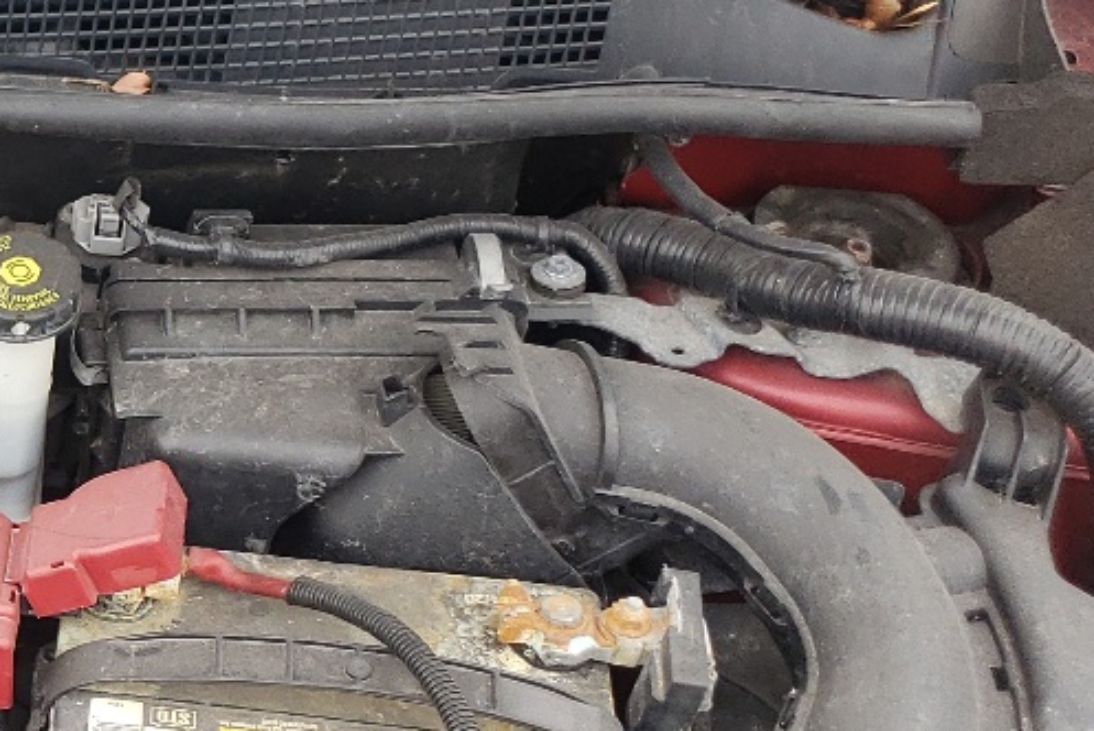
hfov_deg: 20.6
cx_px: -462
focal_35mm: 87
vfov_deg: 15.6
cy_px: 568
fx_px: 2645
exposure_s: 1/357
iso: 50
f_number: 1.5
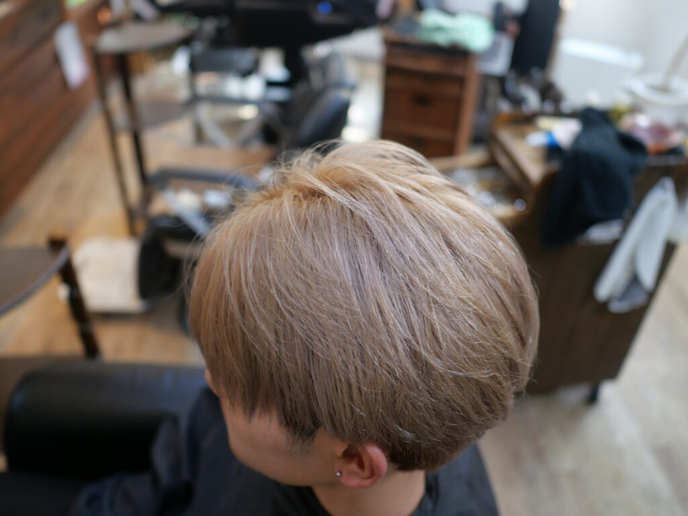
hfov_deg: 60.0
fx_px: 596
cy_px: 258
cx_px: 344
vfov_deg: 46.8
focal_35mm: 30
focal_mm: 15
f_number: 1.7
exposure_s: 1/60
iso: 200
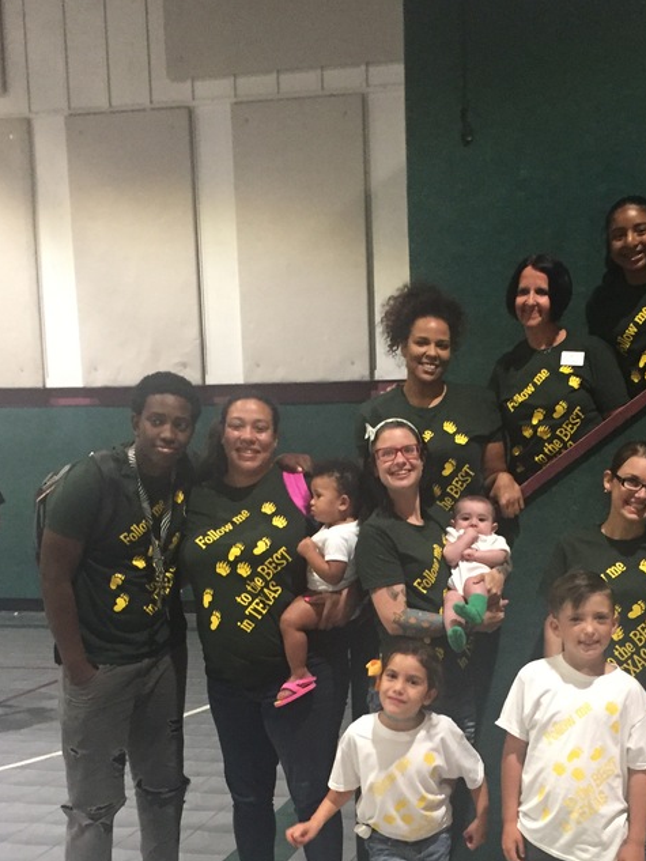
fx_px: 1094
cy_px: 609
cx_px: 438
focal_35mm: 44
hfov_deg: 32.6
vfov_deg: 42.1
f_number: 2.2
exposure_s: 1/30
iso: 250
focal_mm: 4.15
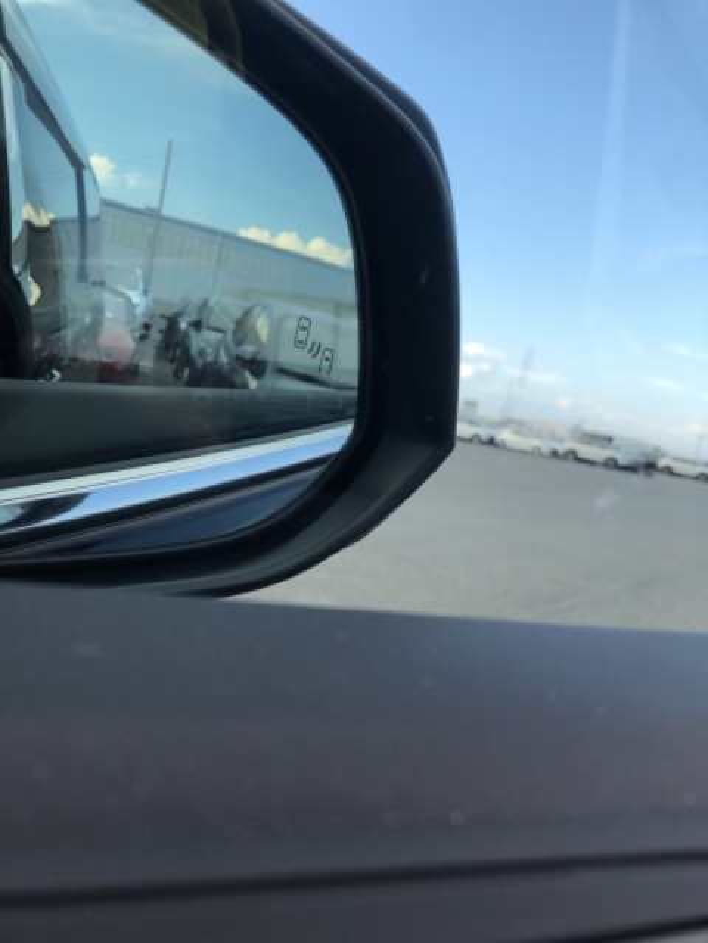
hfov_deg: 49.7
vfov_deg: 63.4
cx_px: 354
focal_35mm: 28
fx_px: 764
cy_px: 472
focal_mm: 3.99
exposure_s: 1/440
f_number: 1.8
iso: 20
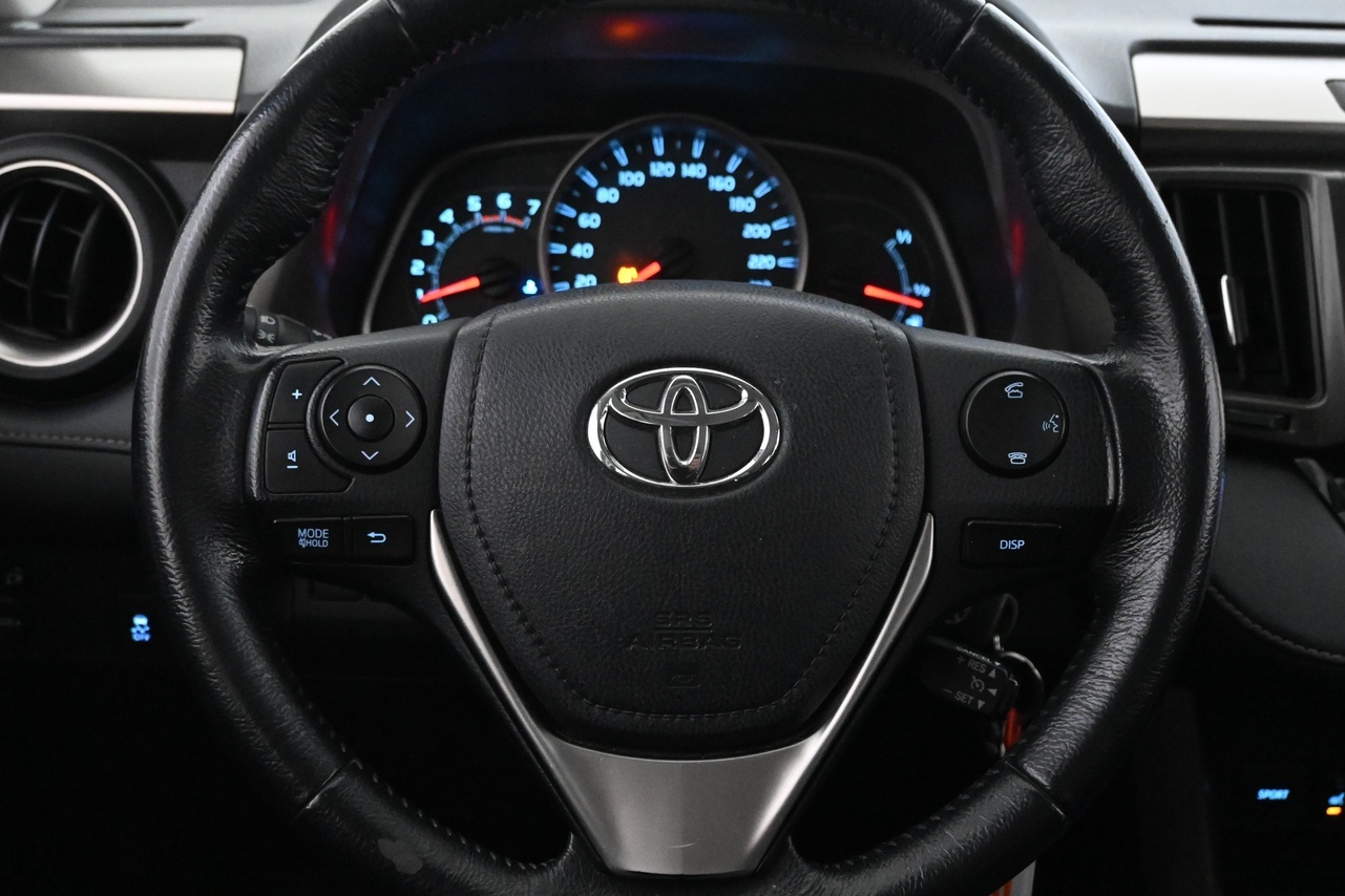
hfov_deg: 44.8
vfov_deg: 30.8
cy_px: 450
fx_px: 1630
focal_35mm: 44
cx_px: 673
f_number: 4.2
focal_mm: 23
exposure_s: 1/40
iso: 5600
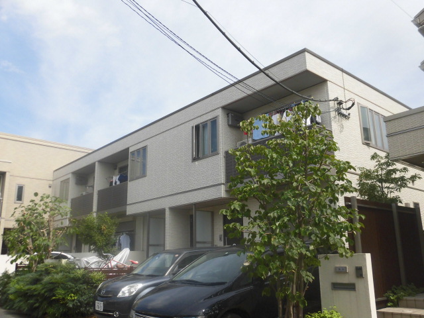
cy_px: 159
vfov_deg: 44.2
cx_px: 212
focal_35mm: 32
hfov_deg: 56.8
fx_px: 392
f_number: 3.5
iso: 100
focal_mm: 5.81
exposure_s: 1/1000
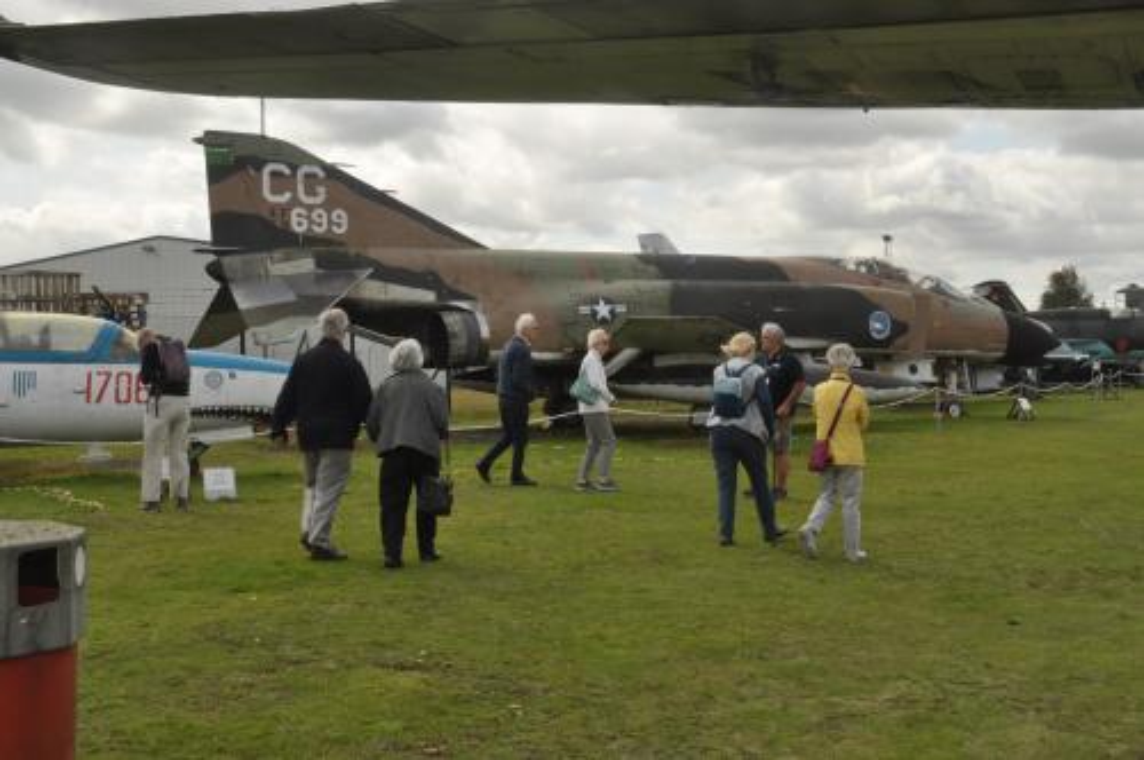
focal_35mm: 48
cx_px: 572
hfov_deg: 41.2
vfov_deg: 28.0
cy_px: 380
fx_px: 1523
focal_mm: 32
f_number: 22
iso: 200
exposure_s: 1/50
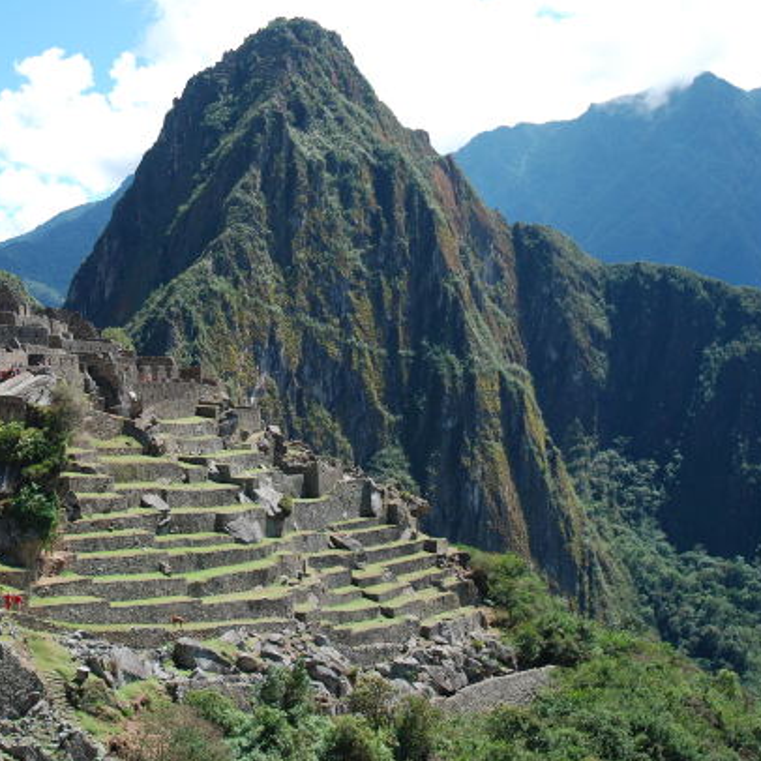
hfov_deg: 32.1
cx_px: 242
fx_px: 1310
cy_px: 385
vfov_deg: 32.4
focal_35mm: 53
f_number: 4.5
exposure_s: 1/200
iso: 100
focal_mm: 27
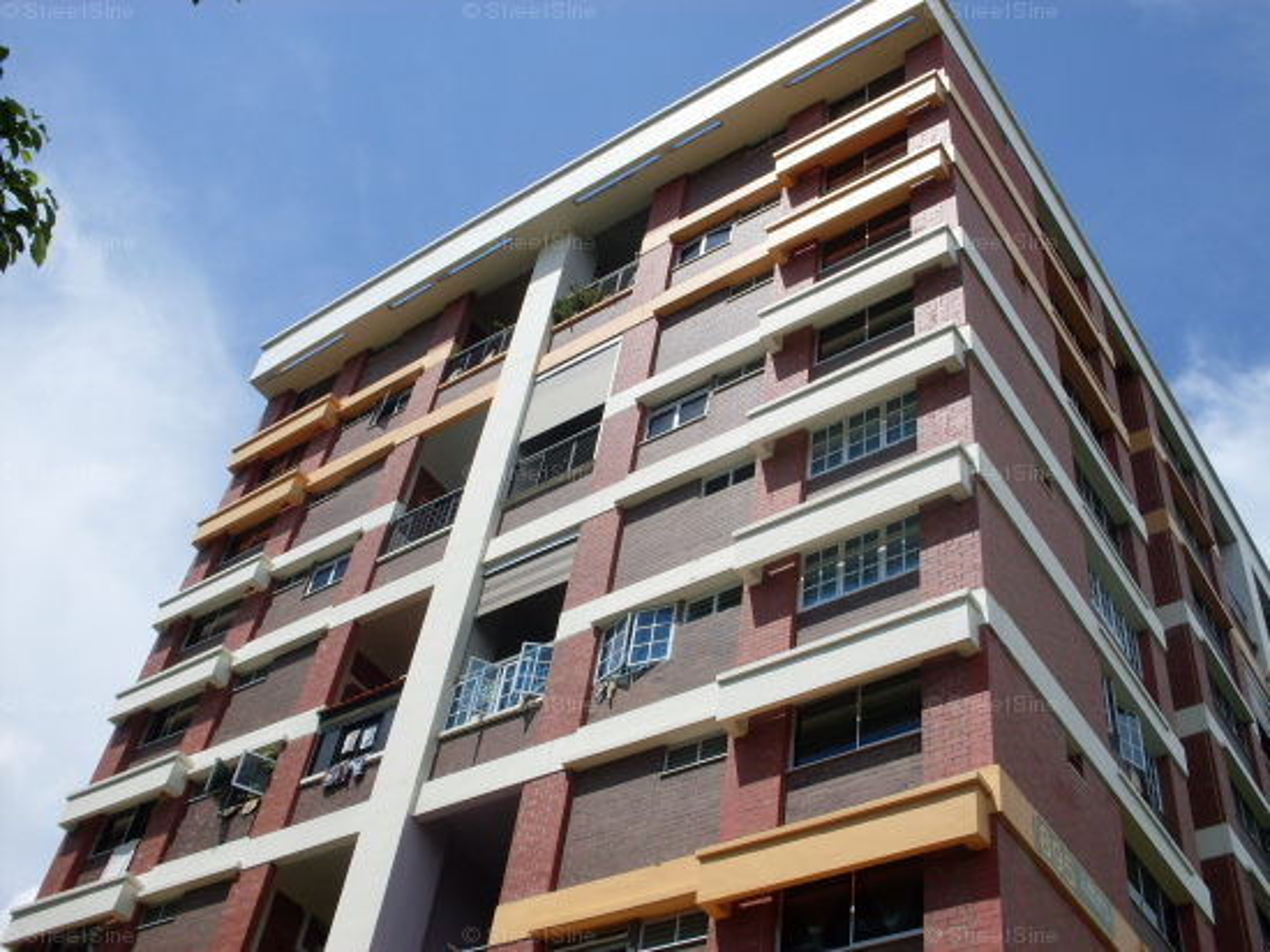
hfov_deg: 49.0
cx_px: 635
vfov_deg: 37.7
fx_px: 1394
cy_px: 476
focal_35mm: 38
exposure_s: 1/350
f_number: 8.4
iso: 80
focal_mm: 6.3
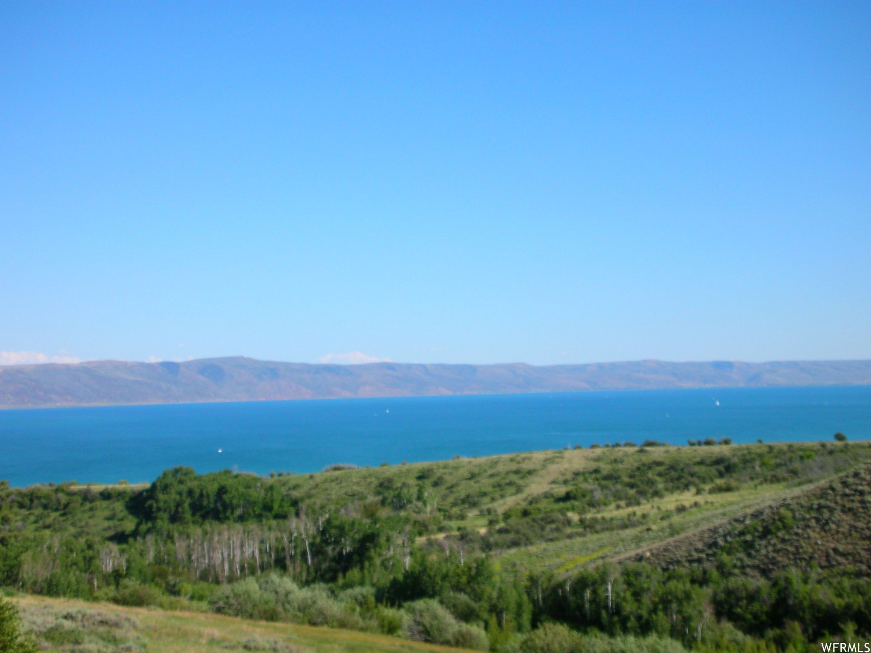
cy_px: 326
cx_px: 436
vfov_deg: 20.2
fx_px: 1837
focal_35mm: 73
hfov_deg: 26.7
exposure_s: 1/74.6
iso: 50
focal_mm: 12.2
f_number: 12.4
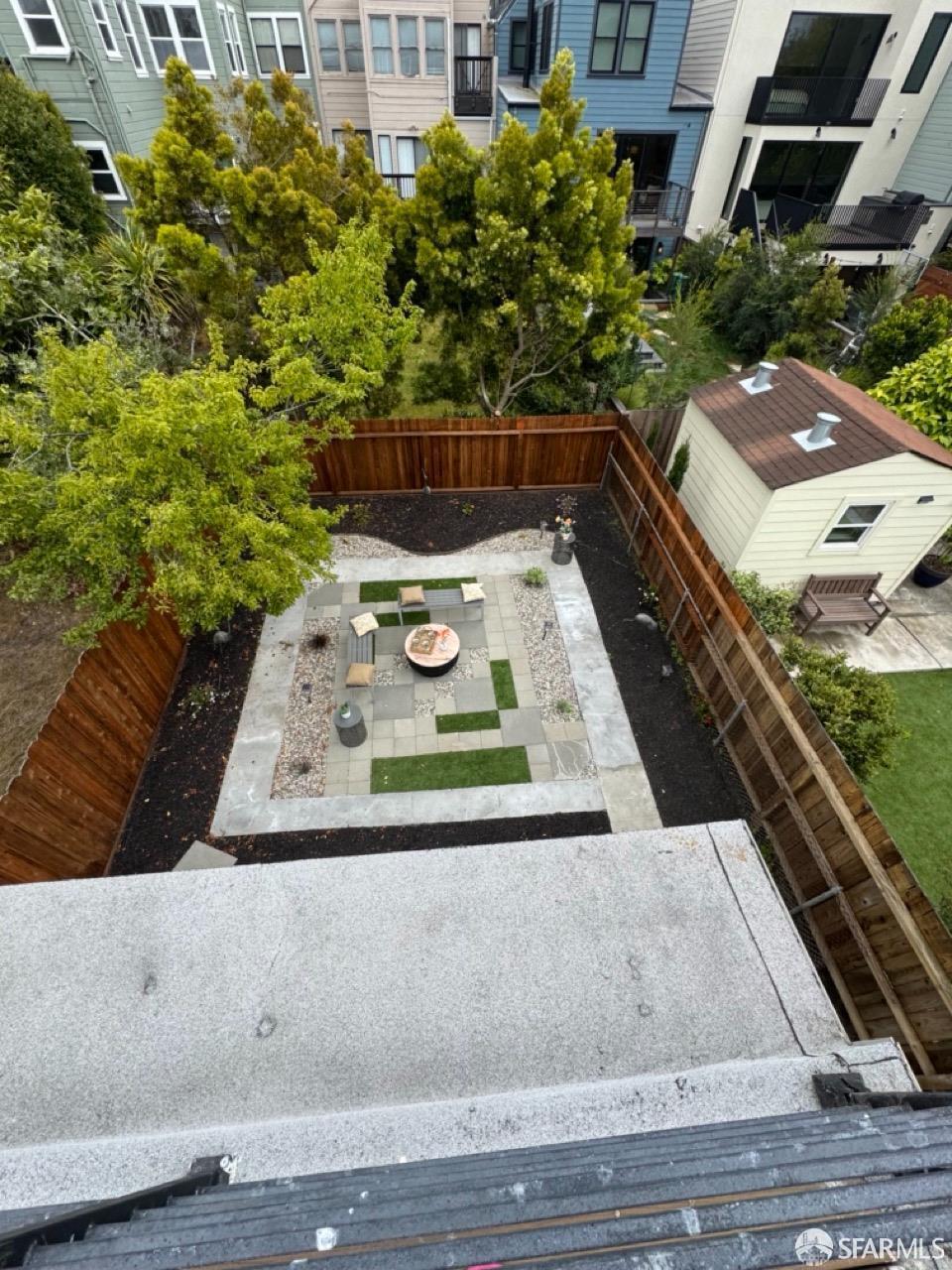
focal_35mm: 14
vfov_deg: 102.1
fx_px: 513
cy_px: 635
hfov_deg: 85.7
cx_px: 476
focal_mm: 2.22
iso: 40
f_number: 2.2
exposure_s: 1/741
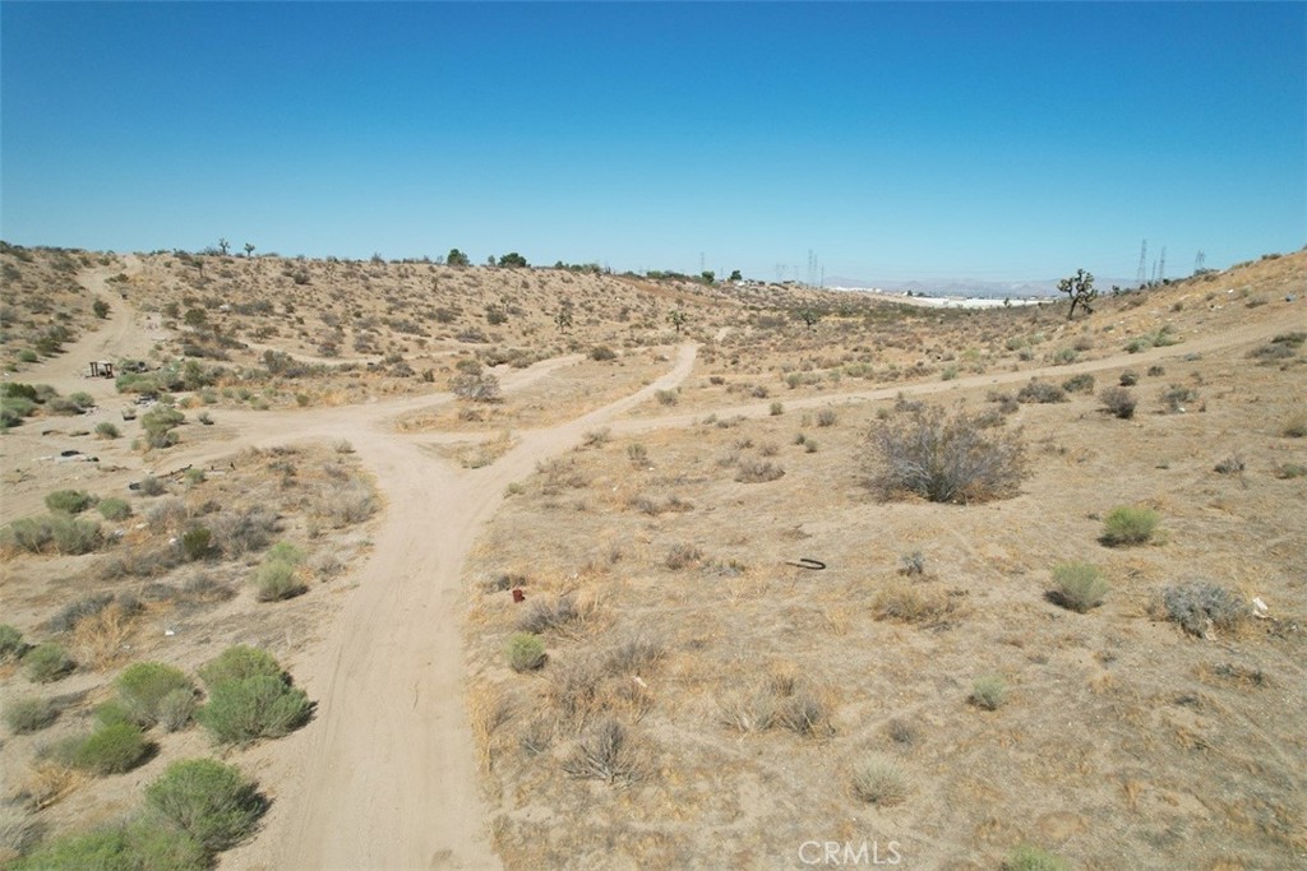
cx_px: 654
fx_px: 799
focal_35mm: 22
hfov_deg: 78.6
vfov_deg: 57.2
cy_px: 436
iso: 100
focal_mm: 8.38
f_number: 2.8
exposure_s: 1/640
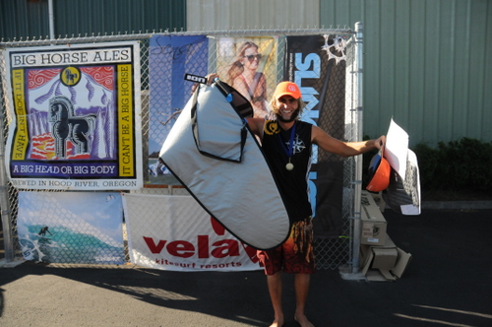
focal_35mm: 27
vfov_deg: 47.8
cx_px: 246
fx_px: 369
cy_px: 164
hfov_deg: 67.4
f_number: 4
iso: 1000
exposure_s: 1/3200
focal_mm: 18
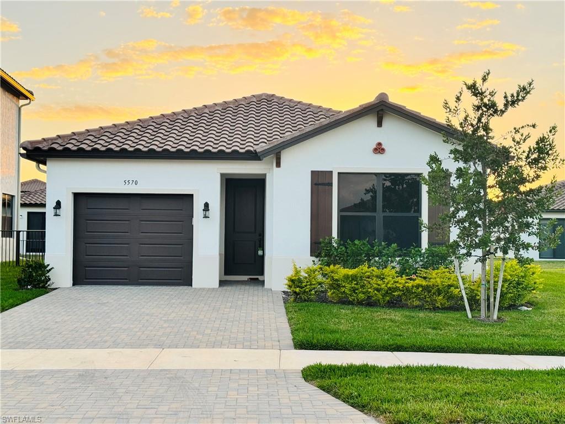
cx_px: 282
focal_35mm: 48
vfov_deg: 30.3
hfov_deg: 39.7
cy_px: 212
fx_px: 783
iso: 64
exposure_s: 1/531
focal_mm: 6.76
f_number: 1.78
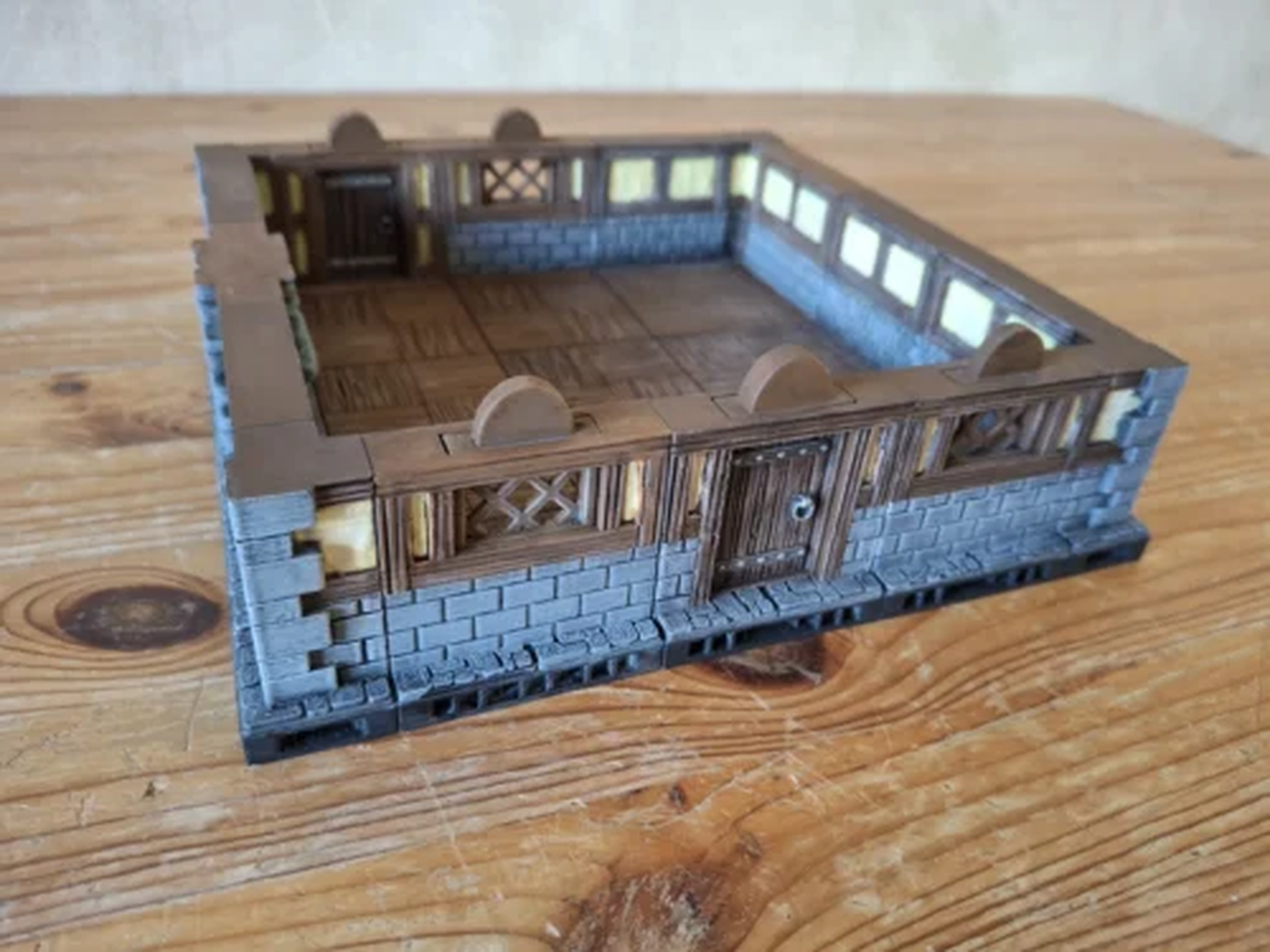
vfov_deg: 54.9
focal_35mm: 25
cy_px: 476
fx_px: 917
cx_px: 635
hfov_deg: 69.4
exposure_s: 1/50
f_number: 1.8
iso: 250
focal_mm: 4.69
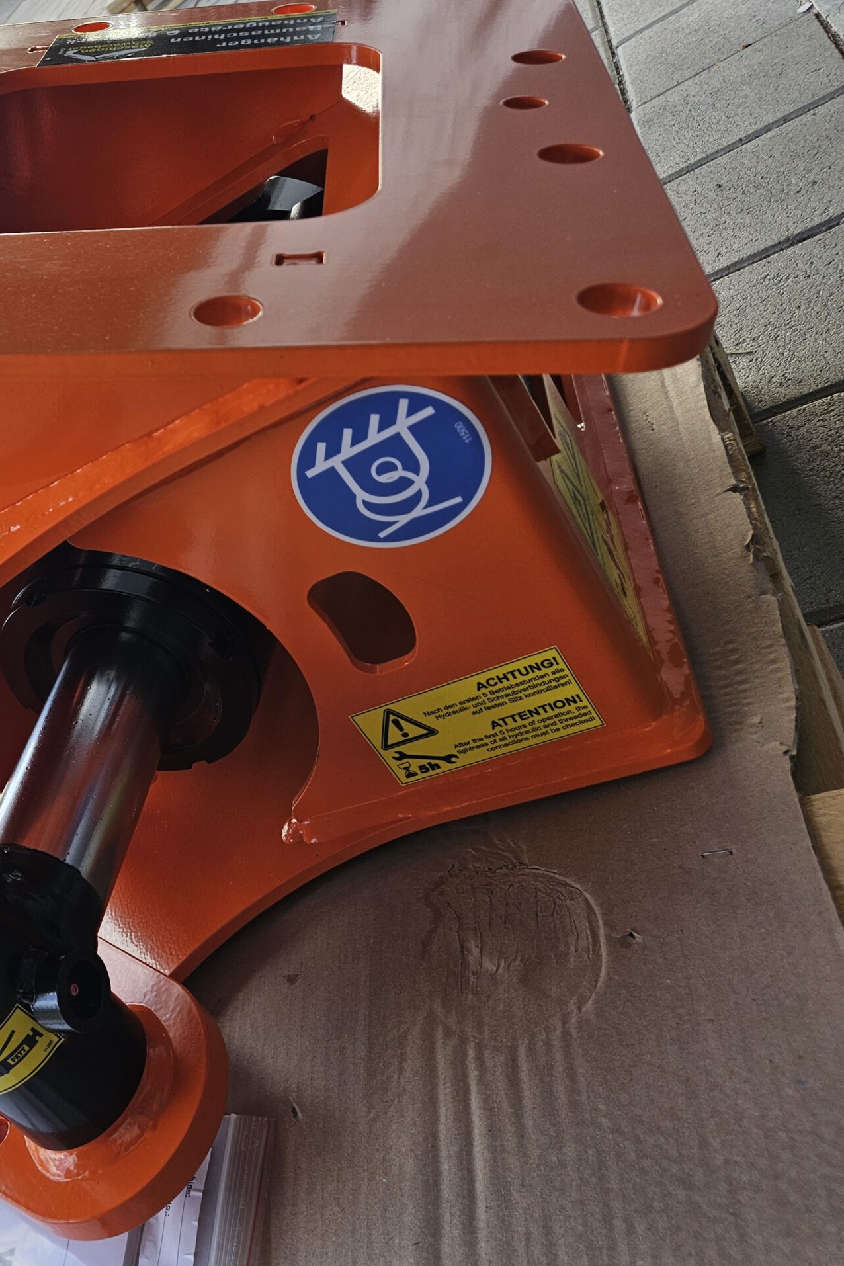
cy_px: 634
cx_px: 62
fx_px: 1125
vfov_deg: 58.7
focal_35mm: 32
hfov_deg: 38.0
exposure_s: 1/180
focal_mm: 5.4
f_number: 1.8
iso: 32
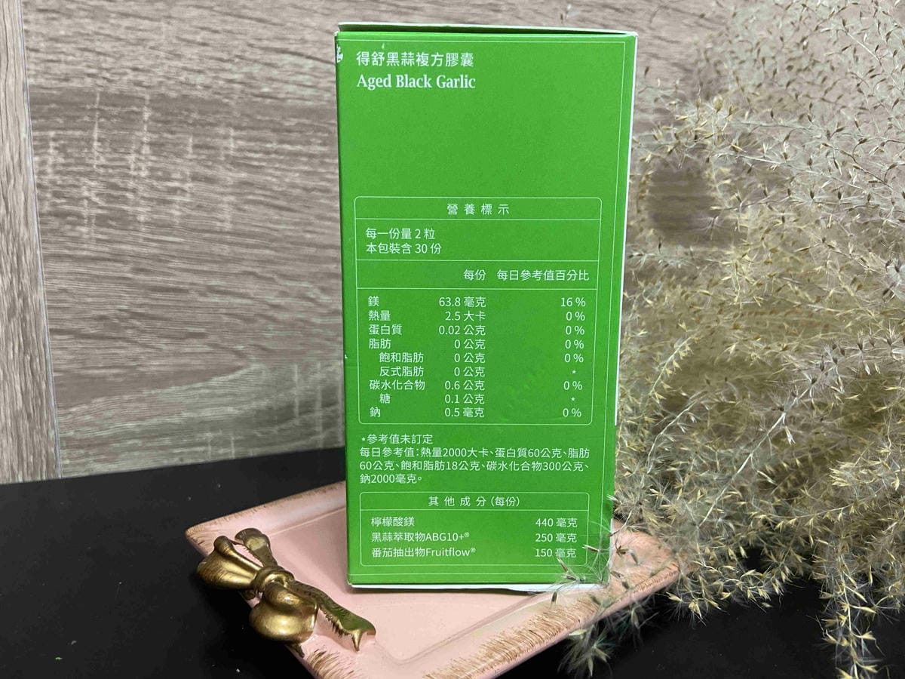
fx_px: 680
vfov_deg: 53.1
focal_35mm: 26
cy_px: 340
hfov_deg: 67.3
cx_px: 452
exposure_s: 1/30
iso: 500
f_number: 1.8
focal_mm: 4.25
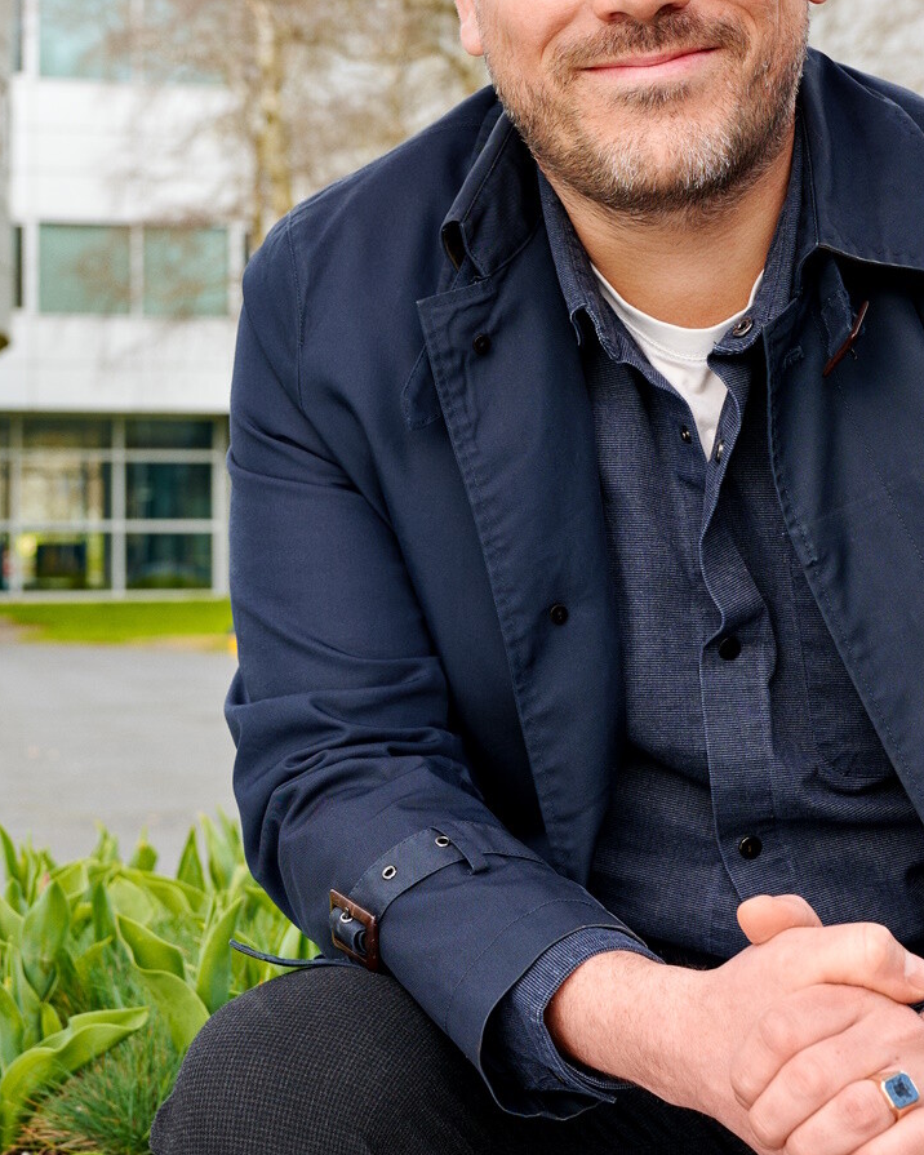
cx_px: 328
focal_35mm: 94
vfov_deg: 20.4
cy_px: 522
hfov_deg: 16.3
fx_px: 3213
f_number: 5
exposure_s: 1/100
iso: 64
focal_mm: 35
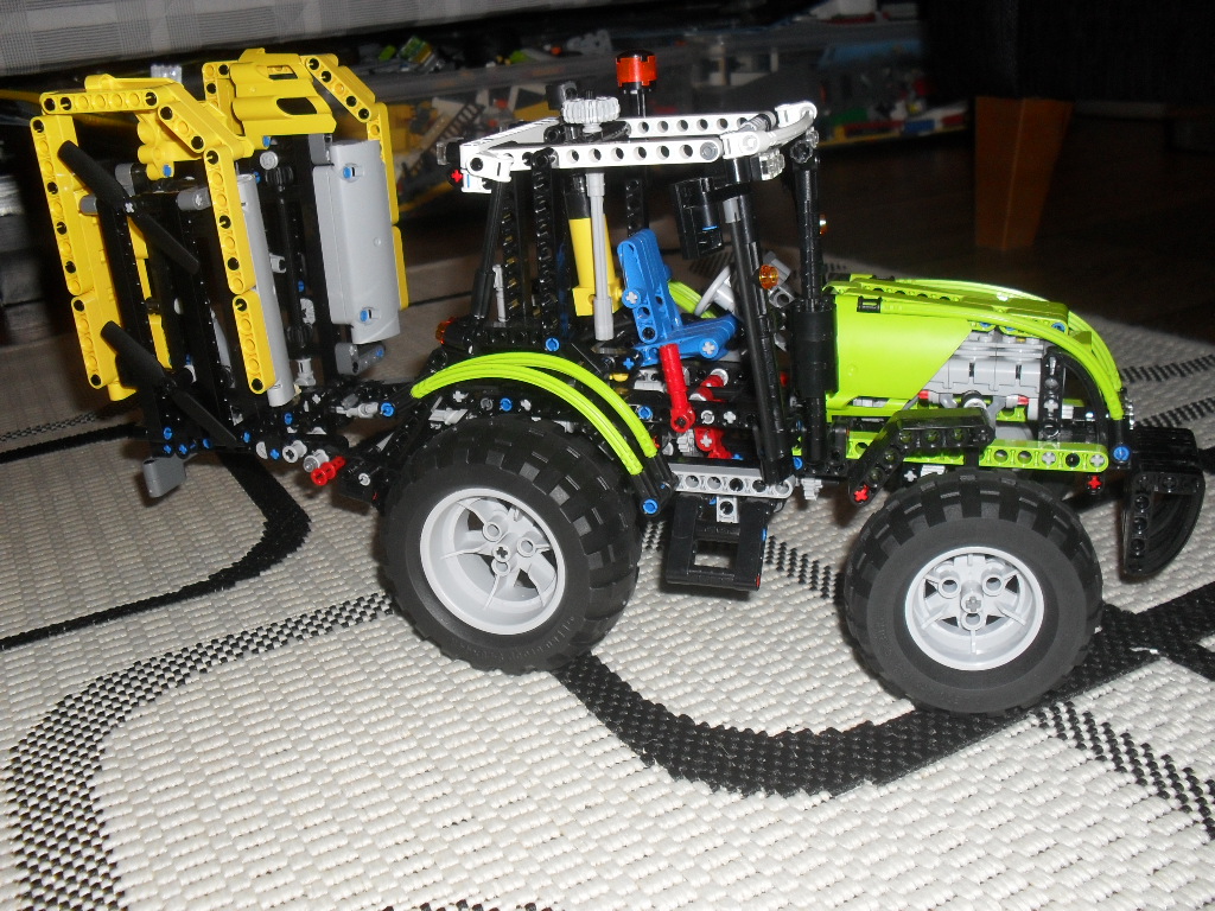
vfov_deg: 40.7
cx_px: 608
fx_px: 1228
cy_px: 456
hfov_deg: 52.6
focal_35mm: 35
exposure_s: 1/45
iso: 200
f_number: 3.2
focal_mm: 6.3
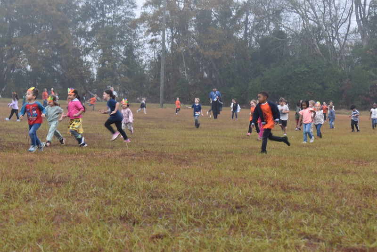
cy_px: 126
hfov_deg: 24.6
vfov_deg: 16.6
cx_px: 188
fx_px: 864
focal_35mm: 82
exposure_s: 1/100
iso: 360
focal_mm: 55
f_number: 7.1
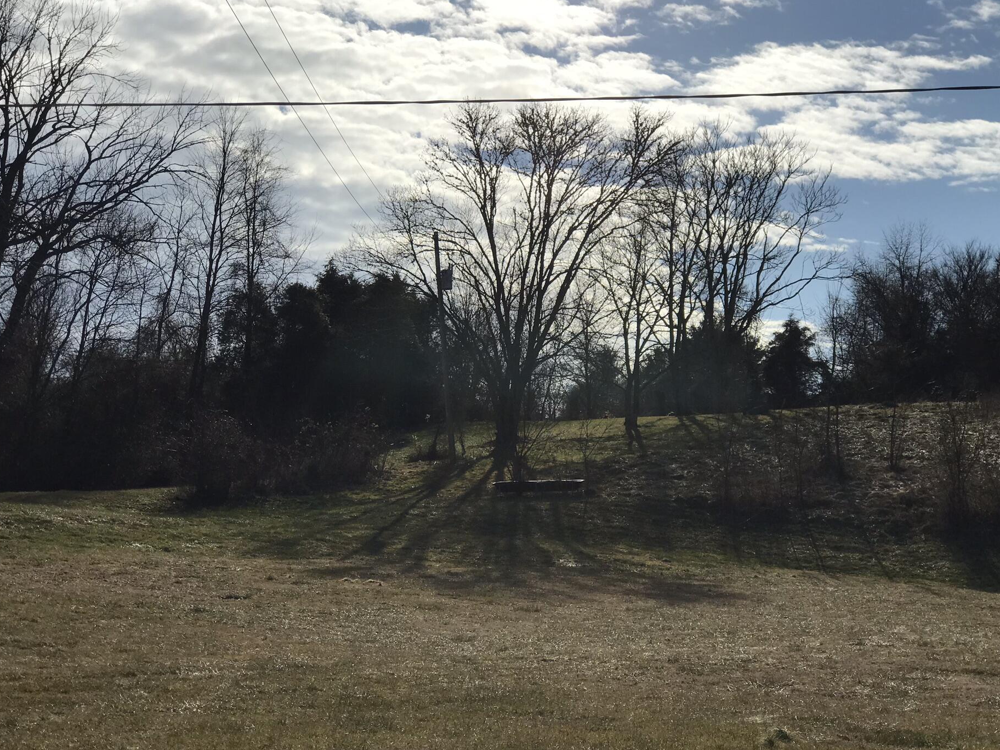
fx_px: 1849
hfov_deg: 30.3
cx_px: 536
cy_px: 401
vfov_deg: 22.9
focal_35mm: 64
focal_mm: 6.6
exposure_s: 1/3425
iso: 20
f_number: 2.8
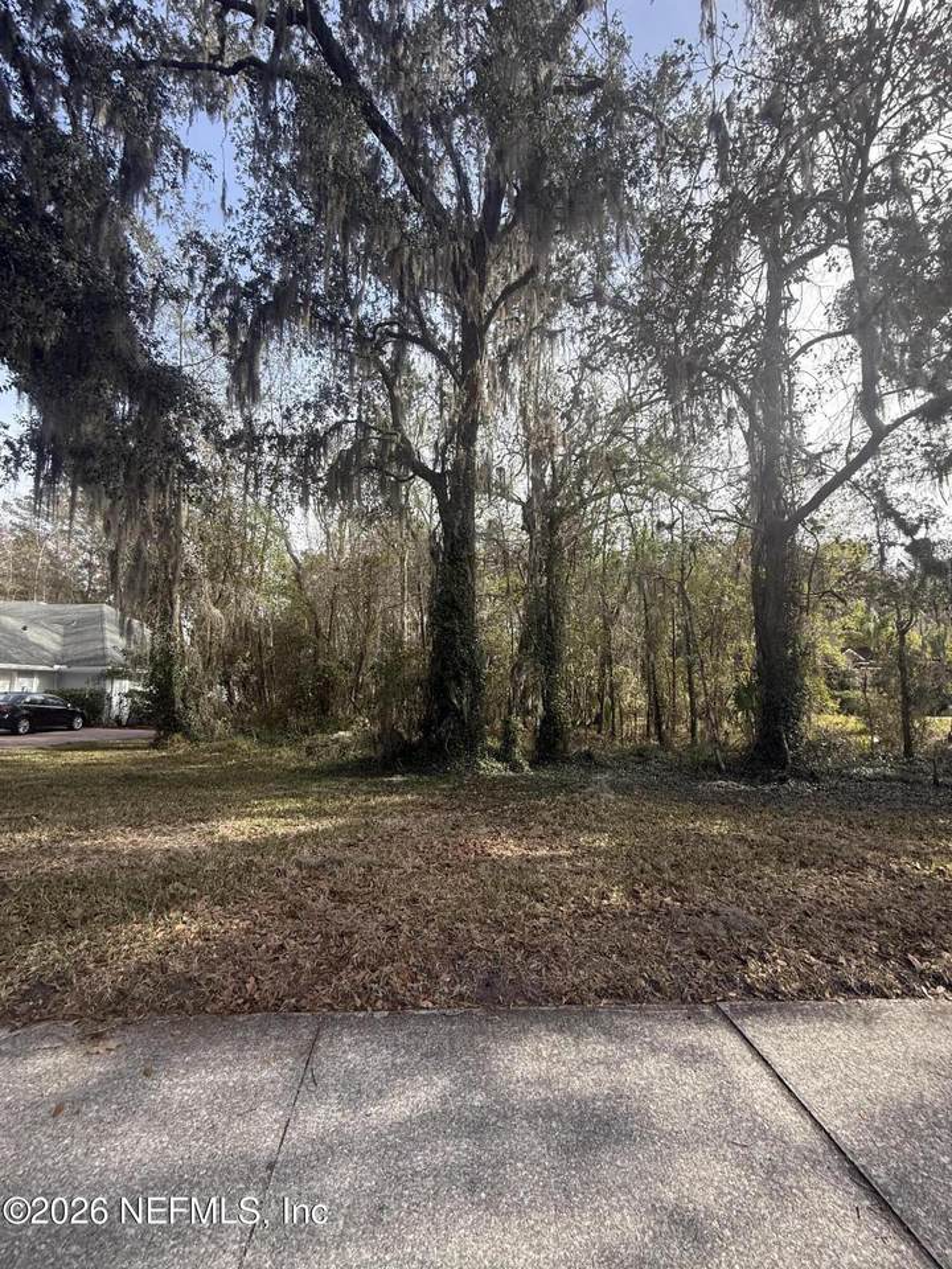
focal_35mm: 14
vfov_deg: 102.1
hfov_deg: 85.7
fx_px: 513
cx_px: 476
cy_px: 634
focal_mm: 2.22
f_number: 2.2
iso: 50
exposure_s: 1/494
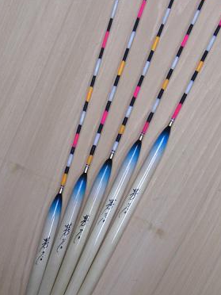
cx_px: 105
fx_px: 834
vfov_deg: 19.9
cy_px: 207
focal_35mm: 98
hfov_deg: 15.1
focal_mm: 11.8
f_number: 3.6
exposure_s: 1/80
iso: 200
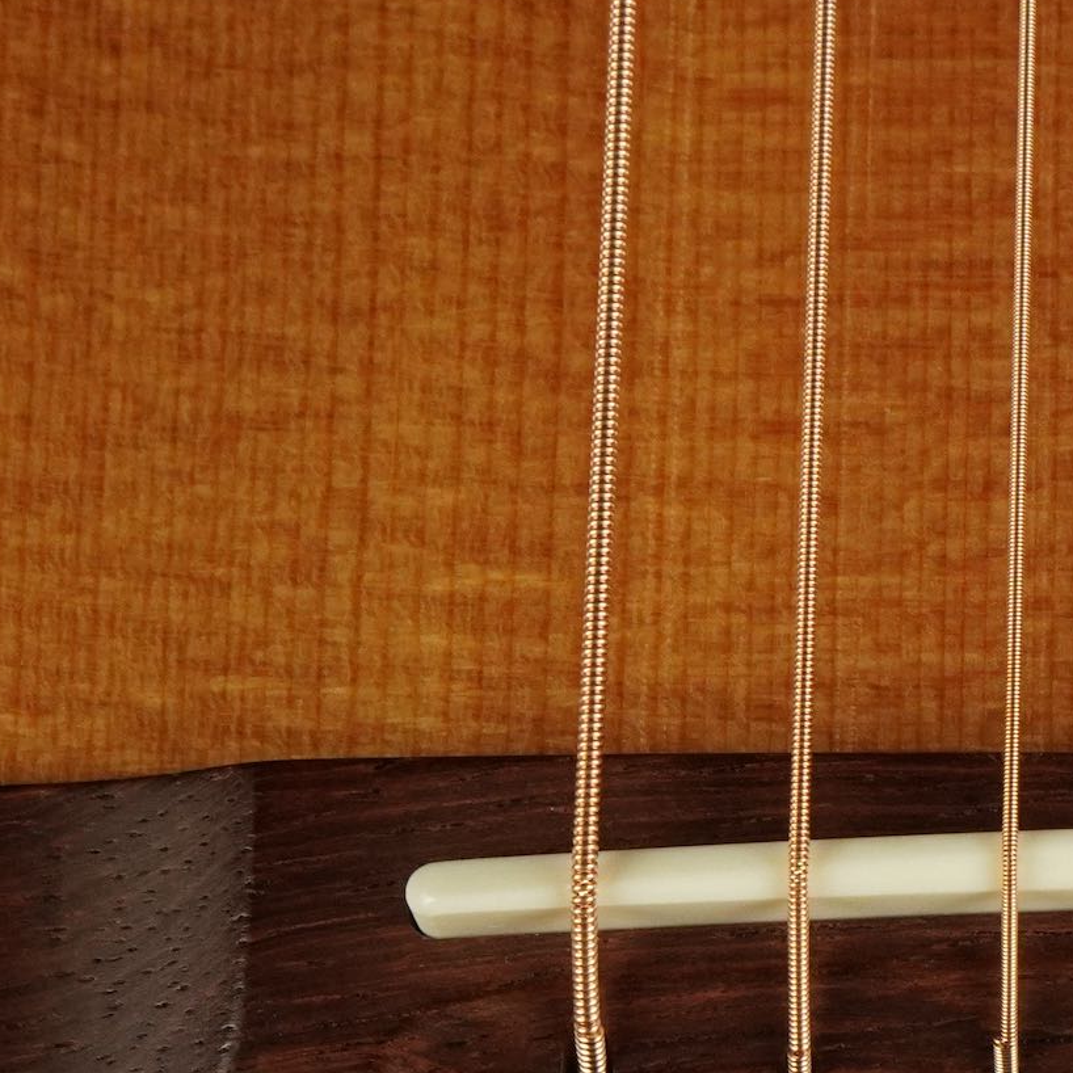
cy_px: 1106
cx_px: 1149
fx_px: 5736
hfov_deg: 10.6
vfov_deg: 10.6
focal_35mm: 164
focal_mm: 35
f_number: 11
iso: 1250
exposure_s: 1/60
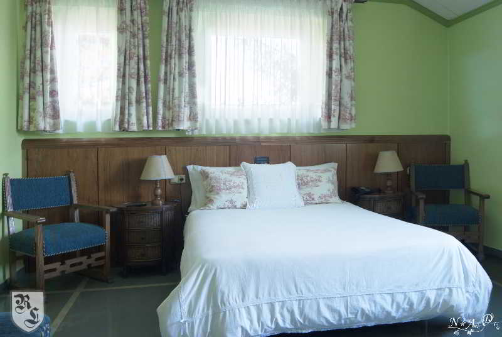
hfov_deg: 67.3
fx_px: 377
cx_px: 251
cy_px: 168
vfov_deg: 48.1
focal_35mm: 27
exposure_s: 1/10
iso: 100
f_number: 8
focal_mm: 18
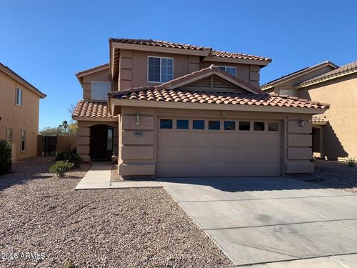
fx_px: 268
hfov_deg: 67.3
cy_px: 134
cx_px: 178
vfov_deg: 53.1
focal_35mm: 26
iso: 25
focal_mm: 4.25
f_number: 1.8
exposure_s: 1/1718
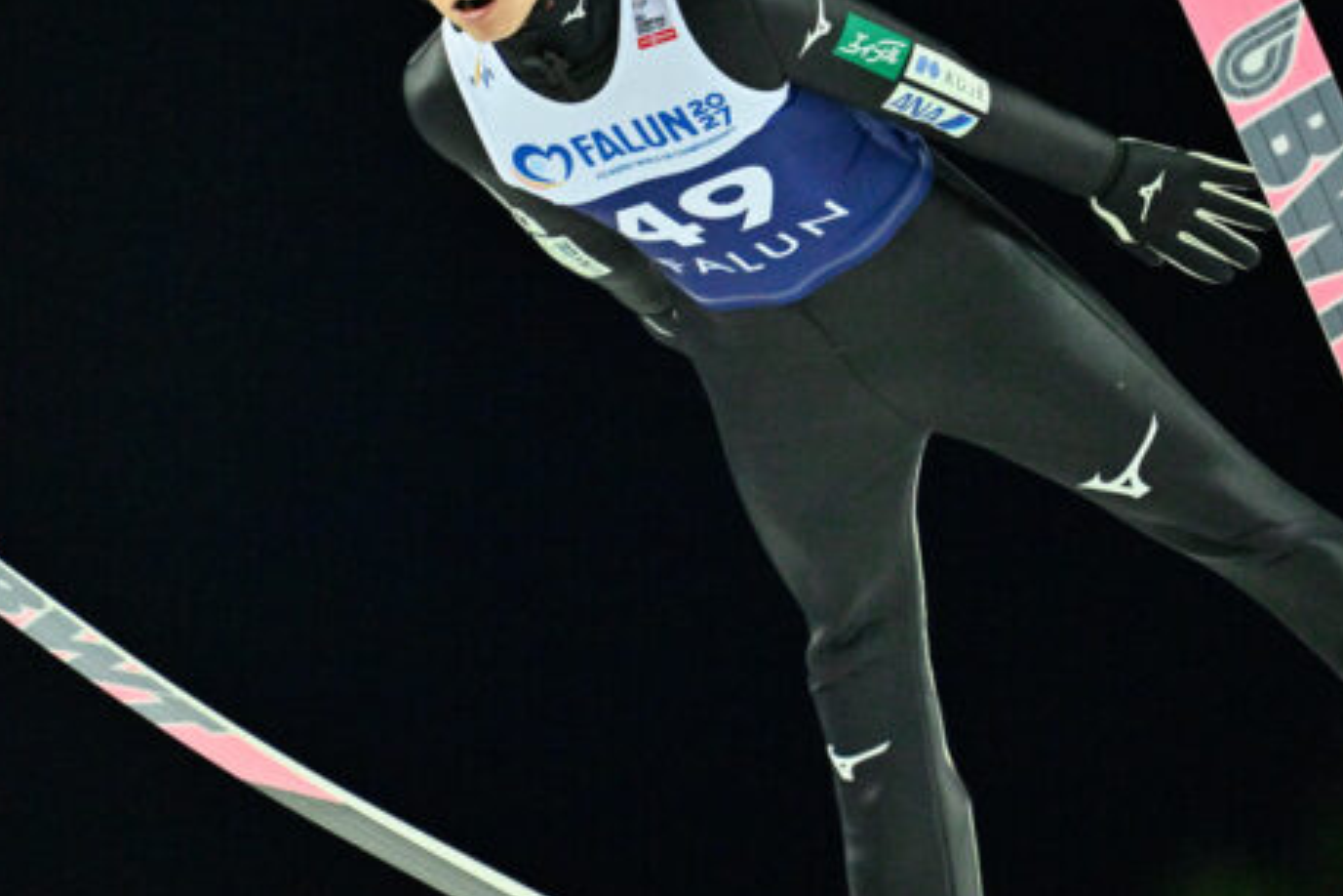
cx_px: 533
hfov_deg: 2.4
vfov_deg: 1.6
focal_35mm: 872
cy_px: 337
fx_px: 32528
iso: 3200
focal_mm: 400
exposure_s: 1/2000
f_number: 2.8
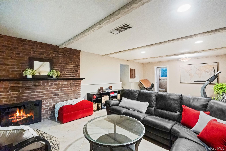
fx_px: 100
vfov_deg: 73.7
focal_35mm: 16
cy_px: 76
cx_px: 113
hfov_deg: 96.7
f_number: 6.3
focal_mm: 16
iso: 16000
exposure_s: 1/80
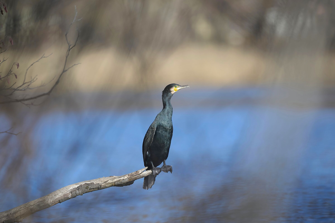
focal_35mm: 400
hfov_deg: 5.2
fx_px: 3722
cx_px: 168
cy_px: 112
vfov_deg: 3.4
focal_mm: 400
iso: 400
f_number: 4
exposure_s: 1/4000
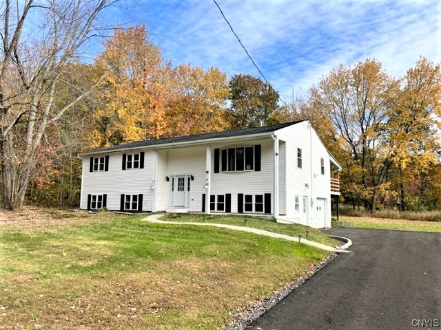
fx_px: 331
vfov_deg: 53.1
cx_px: 220
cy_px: 165
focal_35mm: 26
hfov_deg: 67.3
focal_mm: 5.7
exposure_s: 1/3356
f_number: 1.5
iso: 50
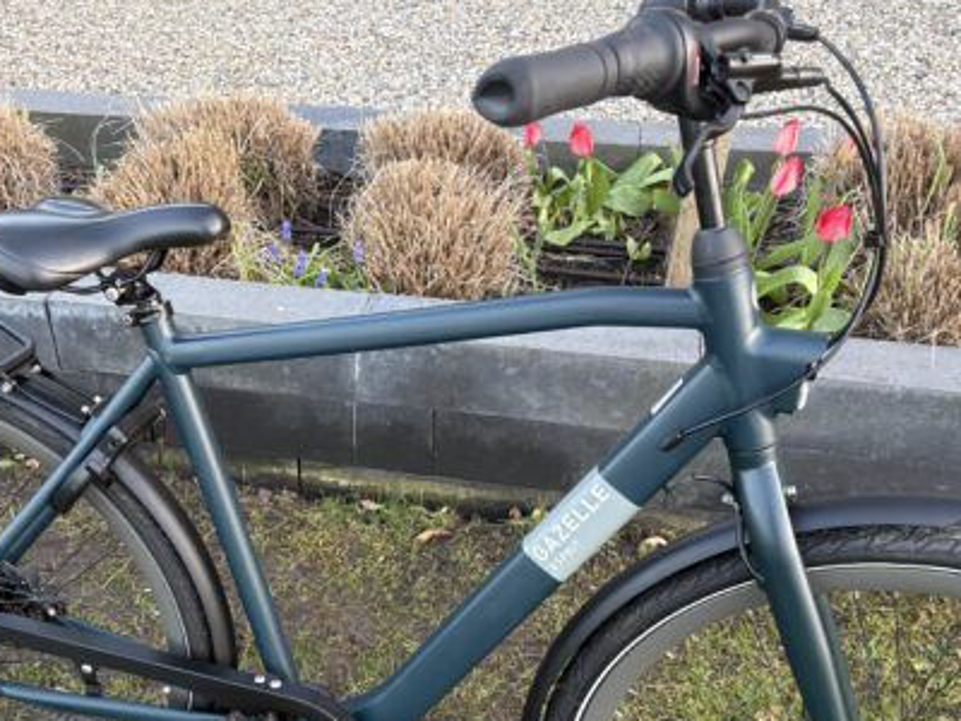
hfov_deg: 47.3
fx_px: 1083
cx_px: 339
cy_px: 524
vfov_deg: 36.1
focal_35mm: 39
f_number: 1.6
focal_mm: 5.96
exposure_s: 1/91
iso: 125
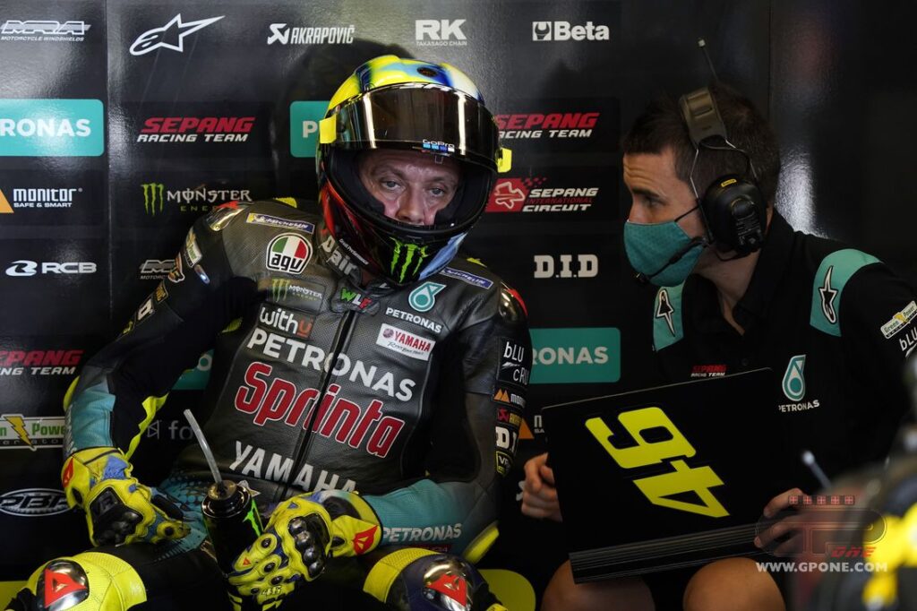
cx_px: 458
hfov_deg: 10.3
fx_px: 5093
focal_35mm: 200
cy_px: 306
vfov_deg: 6.9
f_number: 6.3
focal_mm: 200
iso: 3200
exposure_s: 1/200
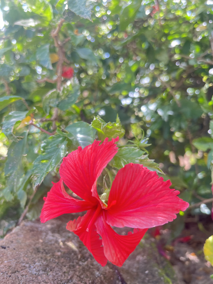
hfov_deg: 53.1
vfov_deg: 67.3
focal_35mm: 26
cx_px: 106
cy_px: 142
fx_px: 213
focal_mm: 5.1
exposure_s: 1/171
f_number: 1.6
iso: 64
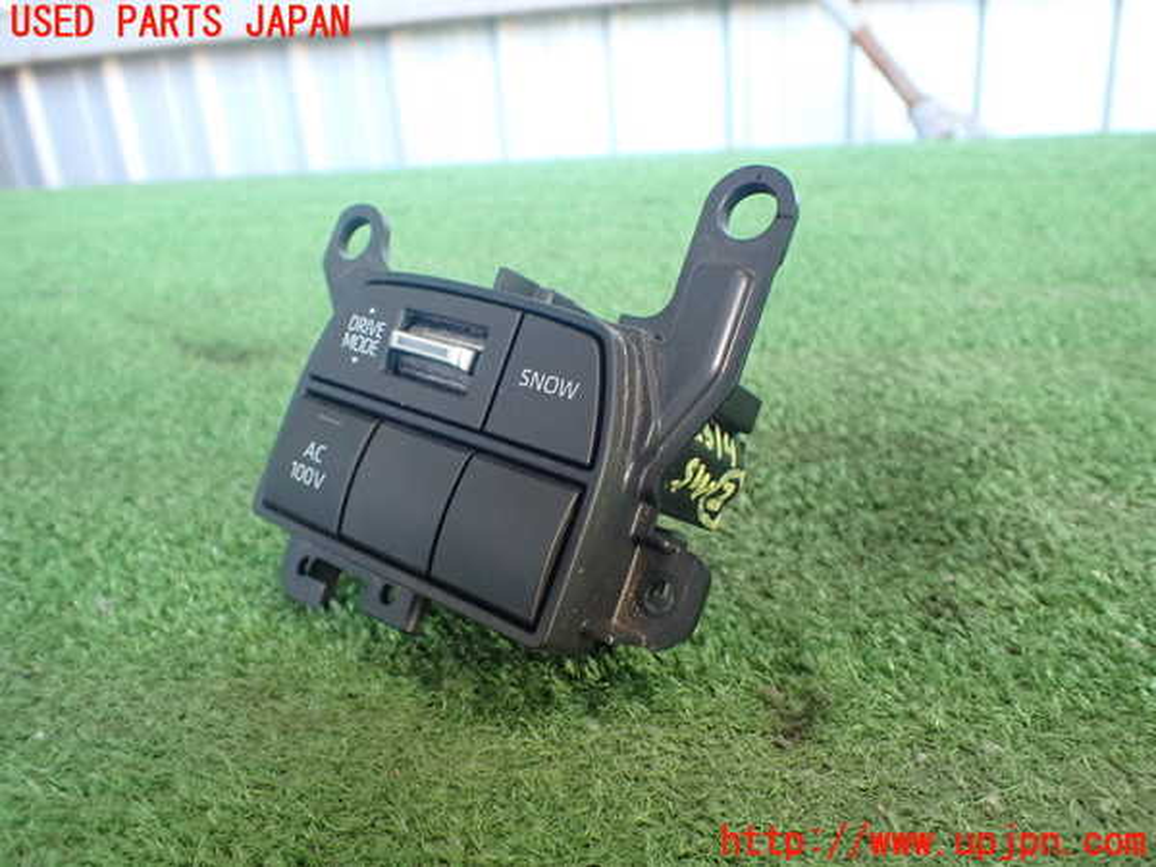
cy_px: 434
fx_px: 1002
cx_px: 578
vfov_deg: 46.8
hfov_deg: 60.0
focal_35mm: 30
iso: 800
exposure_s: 1/100
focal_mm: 5.4
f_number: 2.3
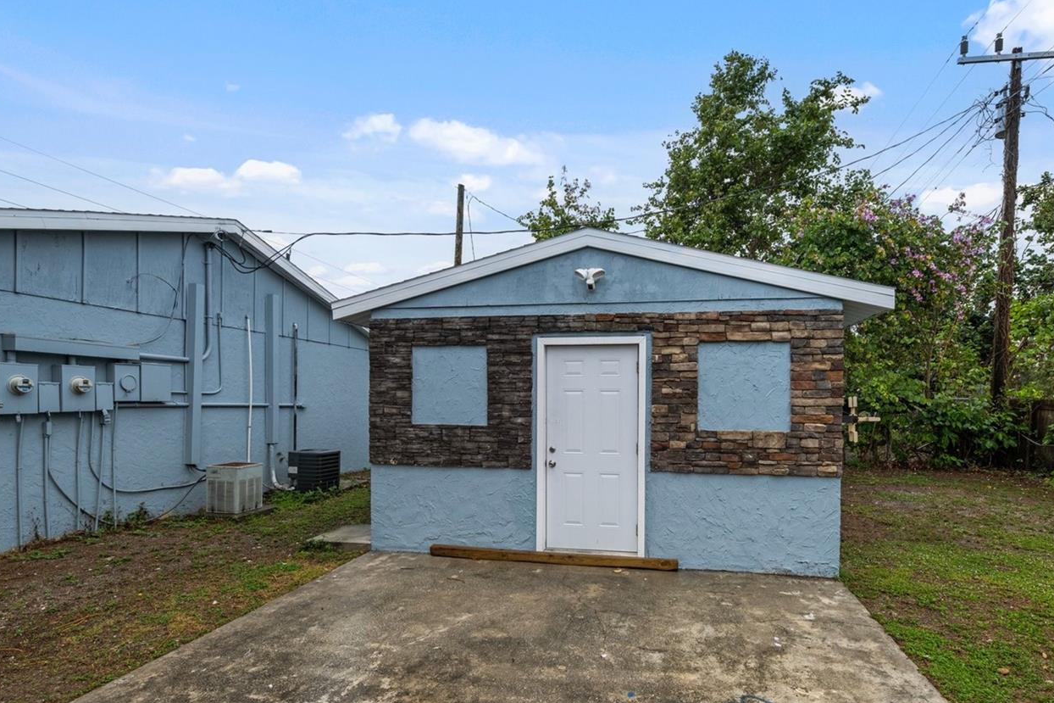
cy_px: 410
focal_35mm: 18
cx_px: 574
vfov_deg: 66.9
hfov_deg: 89.8
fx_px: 527
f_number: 8
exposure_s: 1/125
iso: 400
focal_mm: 14
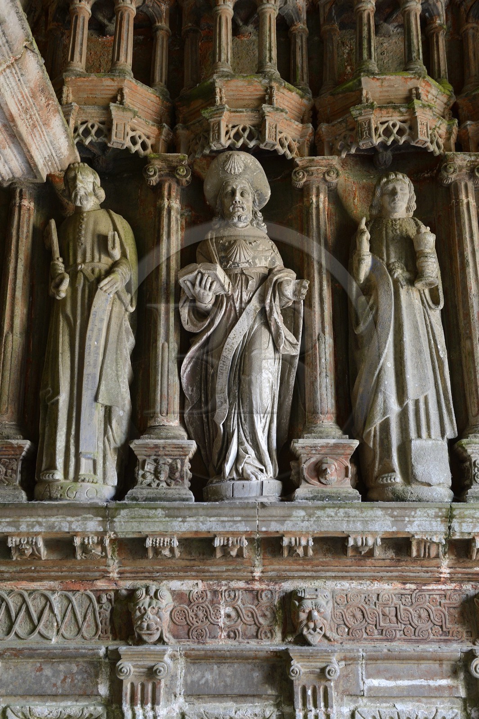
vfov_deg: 48.5
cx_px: 240
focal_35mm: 40
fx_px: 799
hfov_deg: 33.4
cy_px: 360
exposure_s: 1/50
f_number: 5
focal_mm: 40
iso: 1600
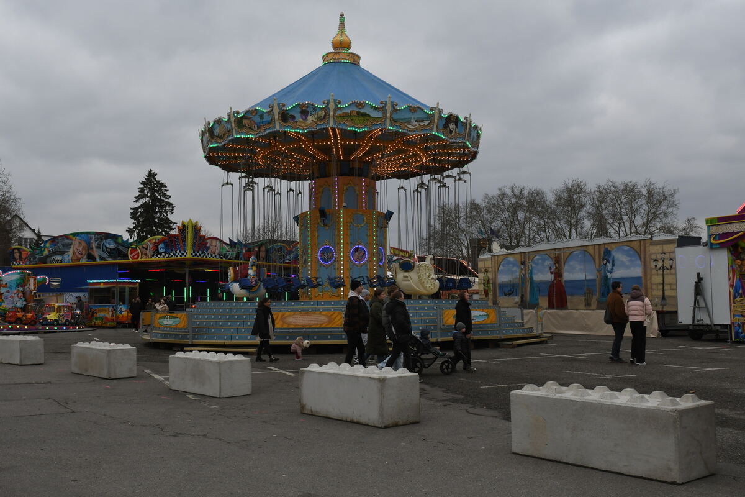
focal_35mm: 36
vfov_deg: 36.9
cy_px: 248
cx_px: 372
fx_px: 745
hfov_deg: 53.1
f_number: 11
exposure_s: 1/160
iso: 500
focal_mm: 24
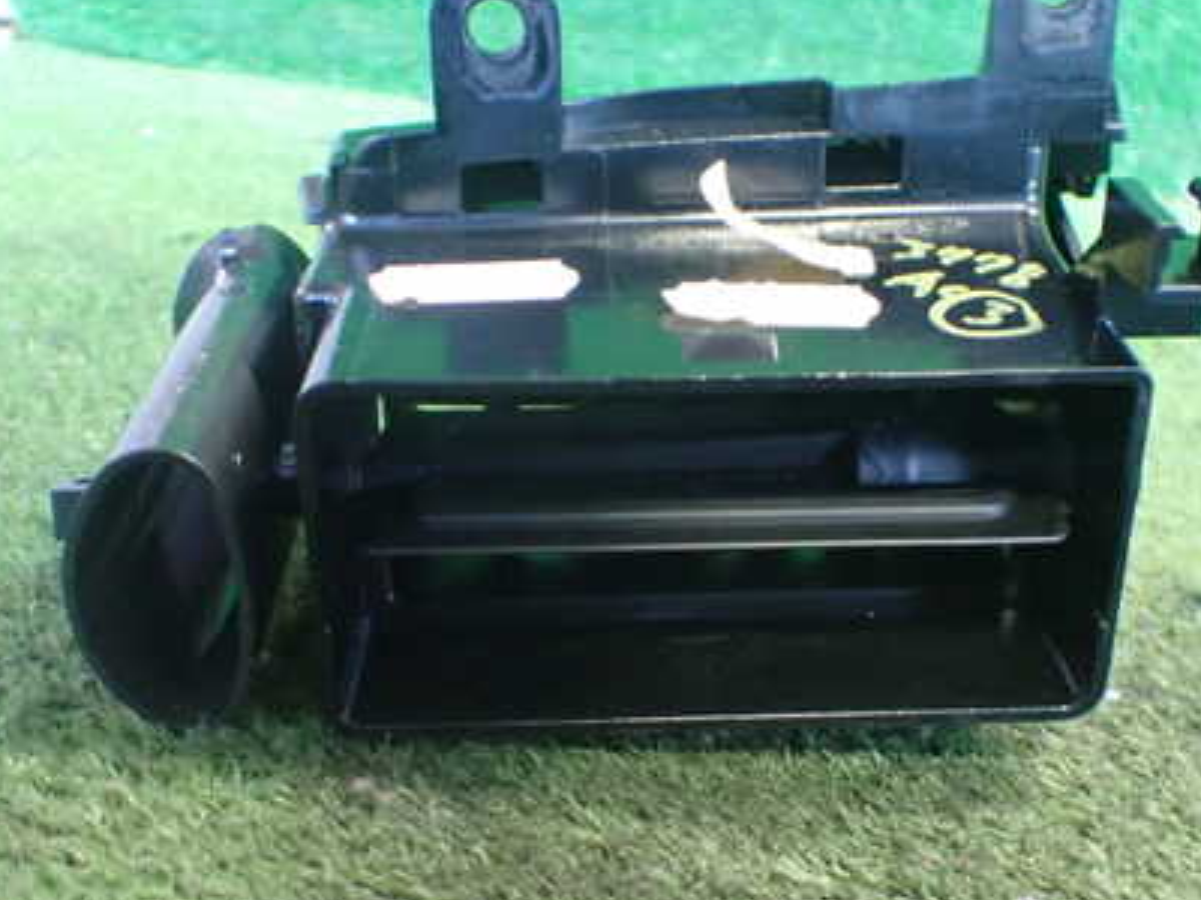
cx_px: 670
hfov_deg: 42.0
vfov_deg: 32.2
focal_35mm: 45
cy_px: 468
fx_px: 1561
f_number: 2.3
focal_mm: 5.4
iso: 1000
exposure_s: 1/30
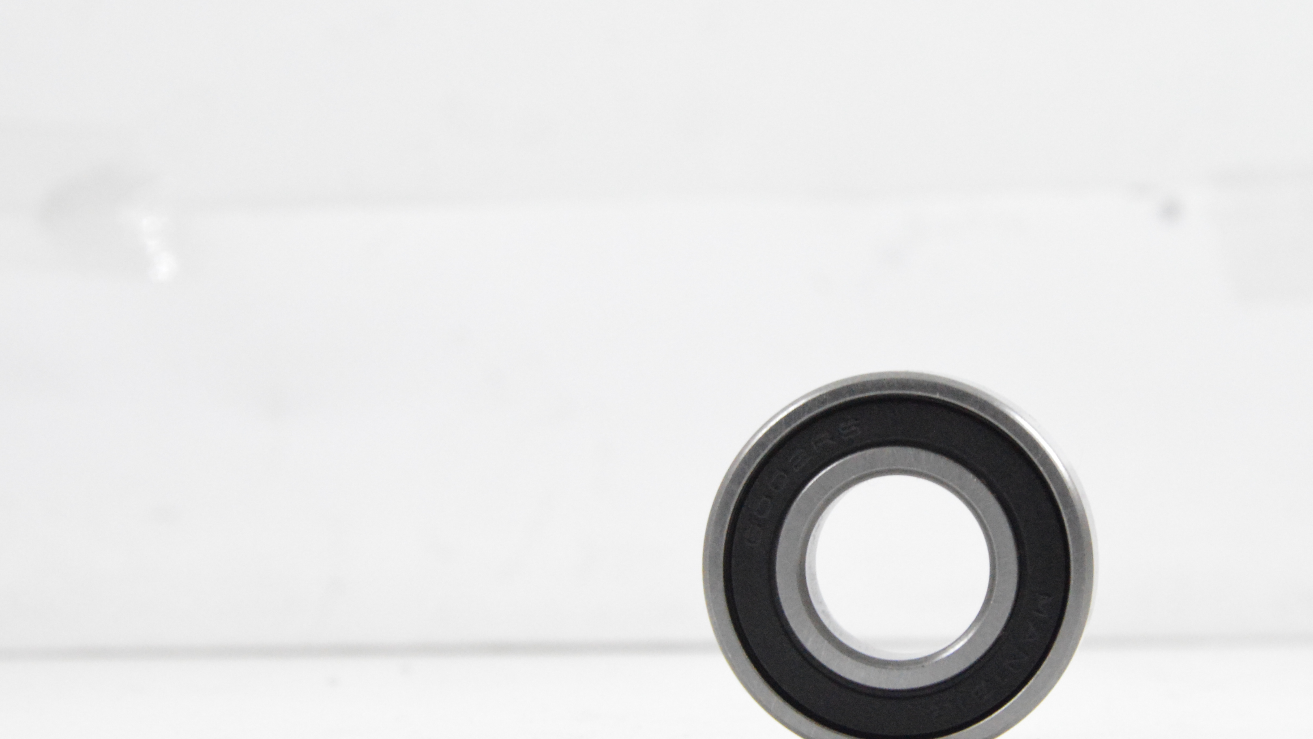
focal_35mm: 140
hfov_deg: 15.3
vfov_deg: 8.7
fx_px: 4875
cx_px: 897
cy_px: 516
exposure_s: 1/100
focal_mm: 48
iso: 3200
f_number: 7.1
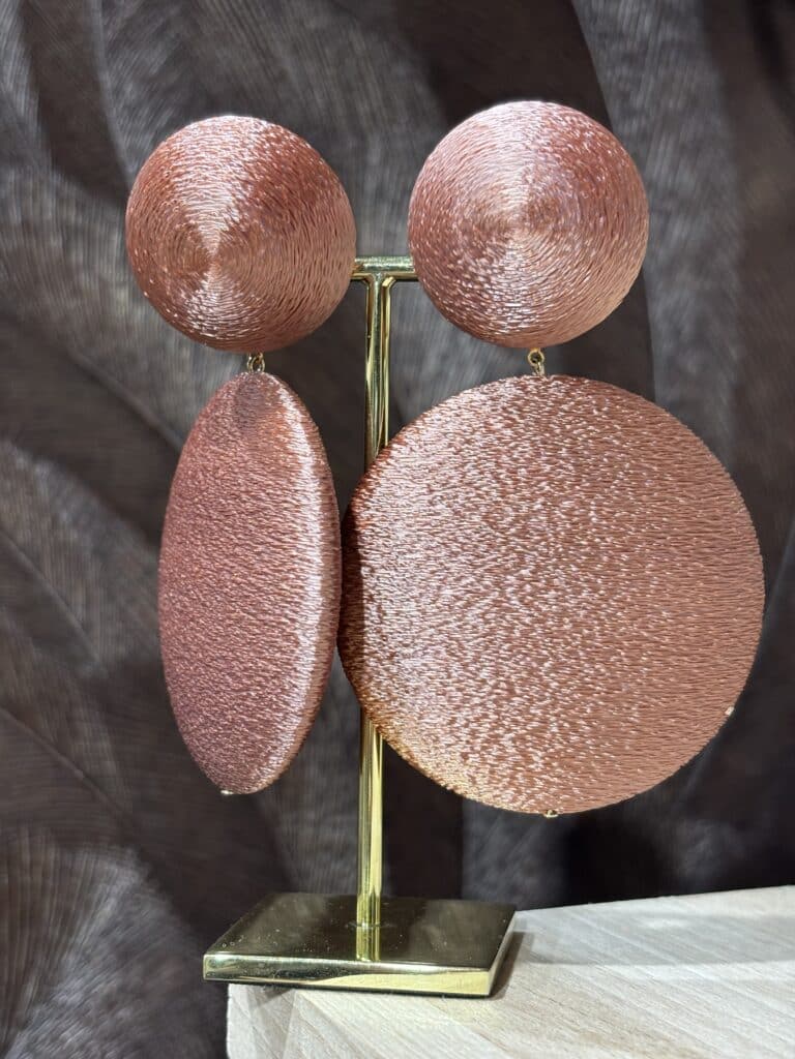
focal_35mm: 52
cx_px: 398
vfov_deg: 36.8
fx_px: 1592
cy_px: 530
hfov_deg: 28.0
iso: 80
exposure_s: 1/100
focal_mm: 5.96
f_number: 1.6
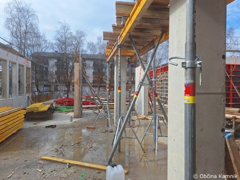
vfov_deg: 58.9
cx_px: 120
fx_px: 160
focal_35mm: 23
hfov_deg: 73.9
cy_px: 90
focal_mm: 5.54
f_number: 1.8
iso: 40
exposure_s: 1/2786
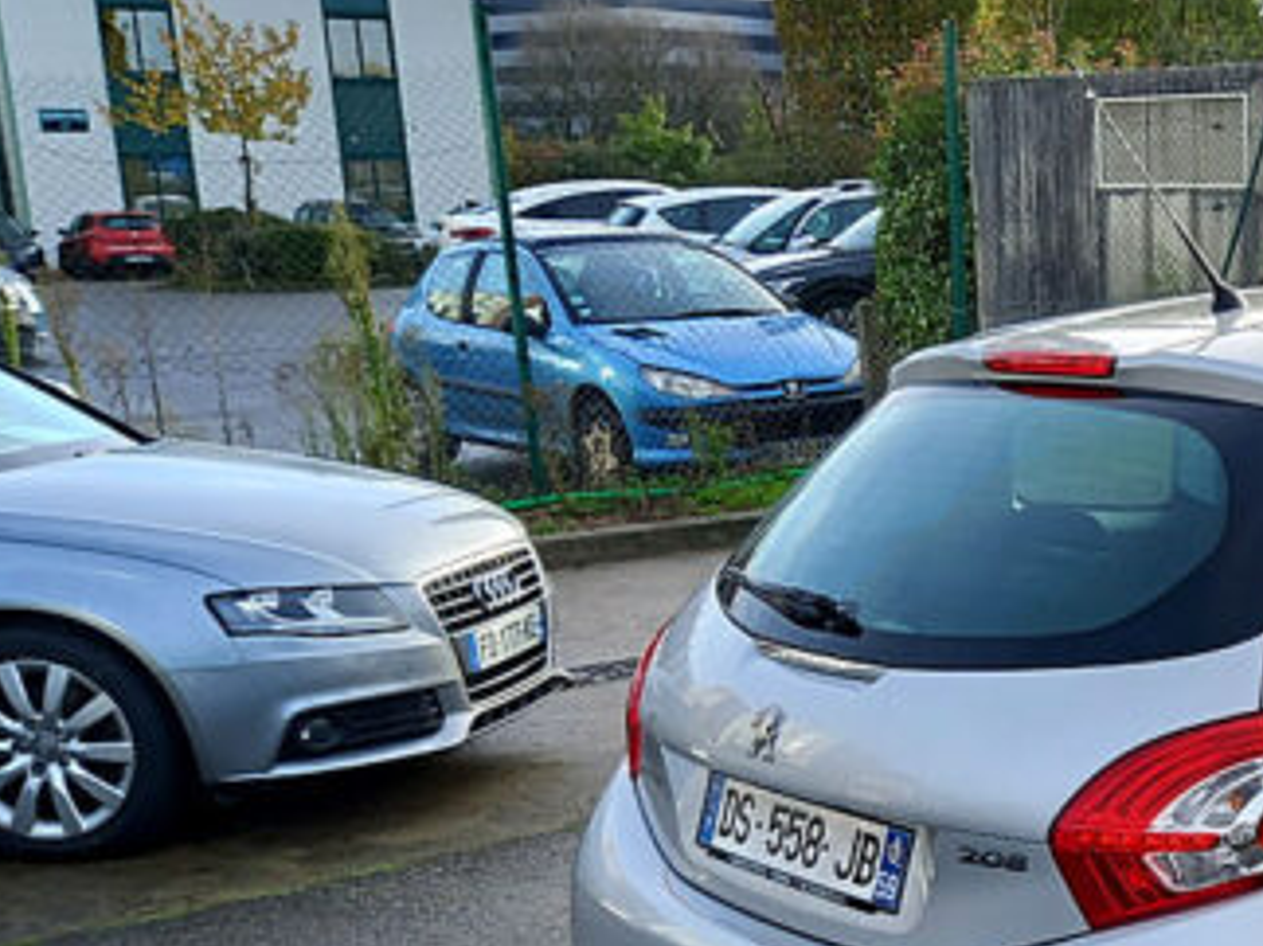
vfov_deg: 23.3
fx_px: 2261
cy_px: 754
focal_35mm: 62
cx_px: 1376
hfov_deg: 28.5
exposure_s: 1/127
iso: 25
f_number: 2
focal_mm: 4.6
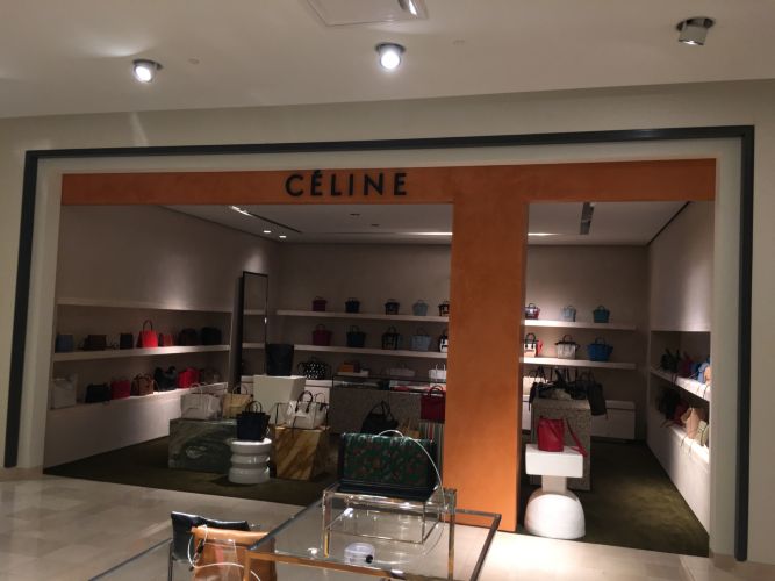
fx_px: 649
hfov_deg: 61.7
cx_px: 388
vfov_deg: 48.2
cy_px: 290
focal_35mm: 29
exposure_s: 1/30
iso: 50
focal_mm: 4.15
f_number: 2.2
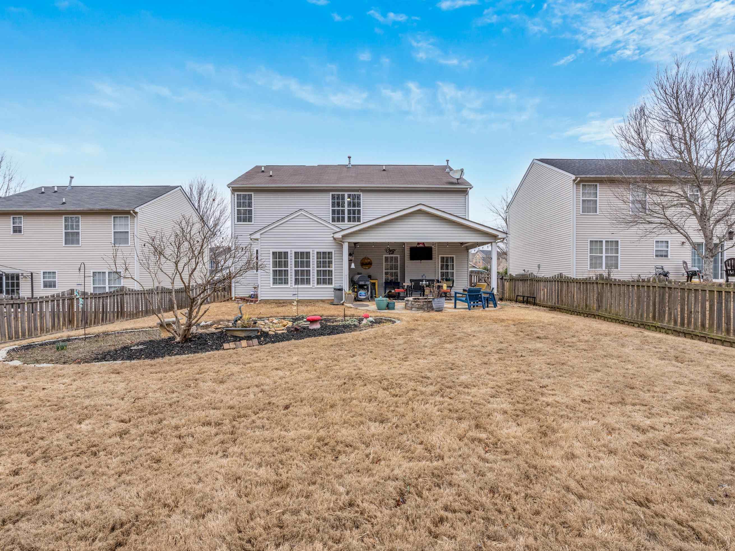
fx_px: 382
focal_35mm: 18
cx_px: 372
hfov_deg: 87.7
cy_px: 282
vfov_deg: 71.6
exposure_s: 1/160
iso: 320
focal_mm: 16
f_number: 9
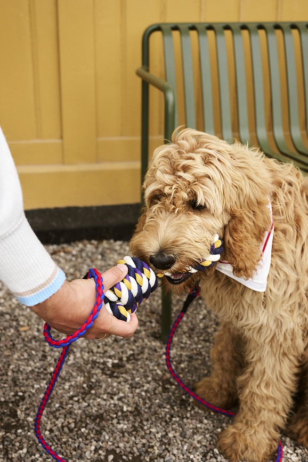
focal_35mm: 50
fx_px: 642
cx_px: 154
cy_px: 231
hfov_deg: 27.0
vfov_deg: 39.6
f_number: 5.6
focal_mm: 50
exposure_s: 1/200
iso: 200
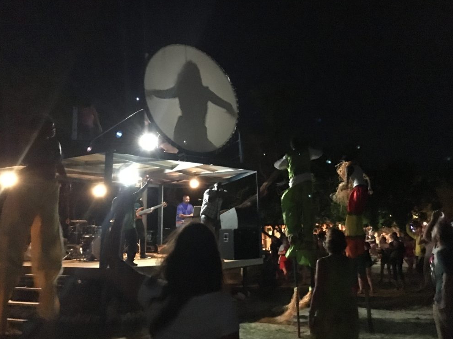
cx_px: 231
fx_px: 392
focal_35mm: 30
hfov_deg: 60.0
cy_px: 170
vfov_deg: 46.8
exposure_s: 1/15
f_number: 2.2
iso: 2000
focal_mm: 4.15
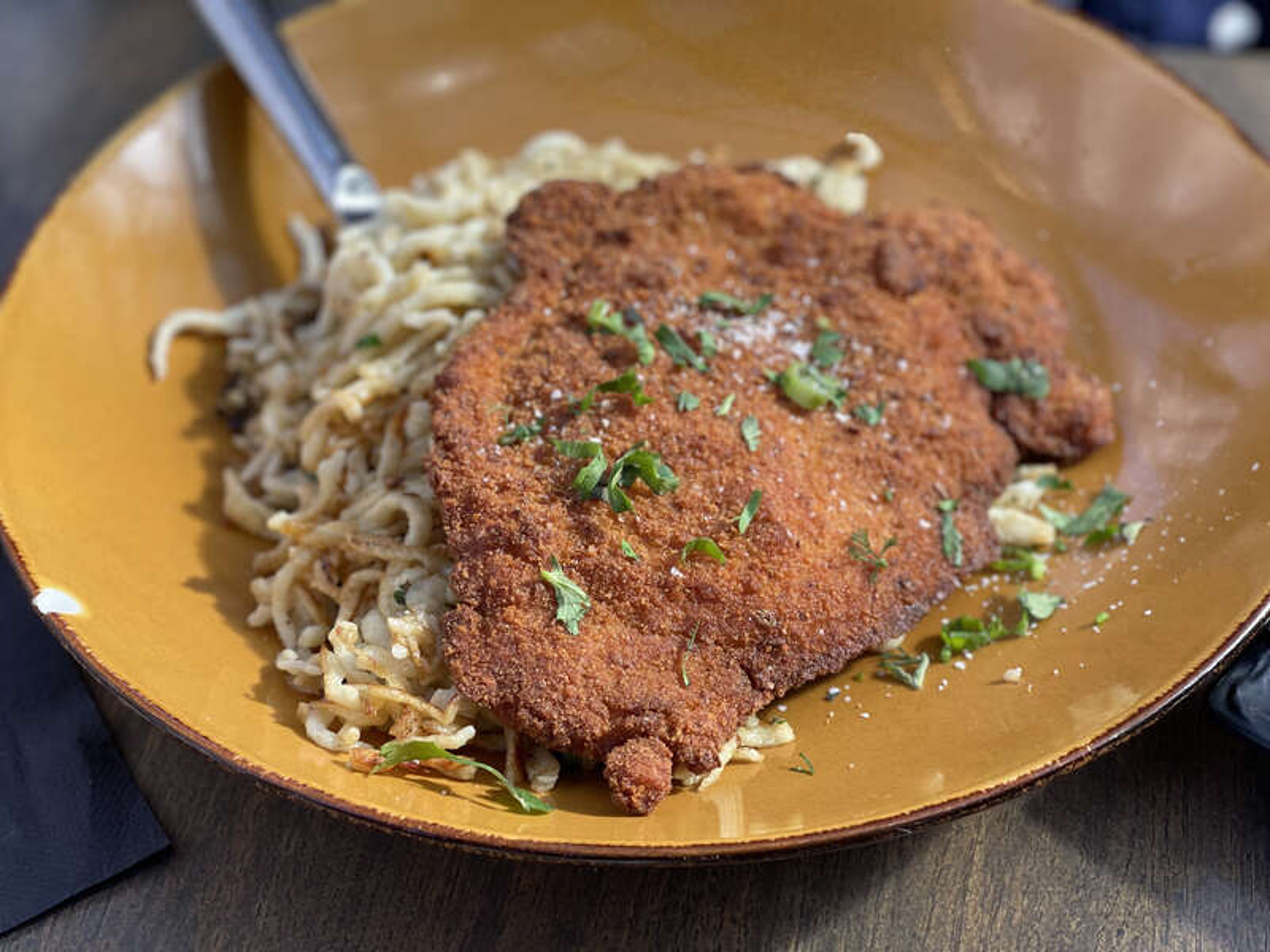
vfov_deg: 22.9
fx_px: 2348
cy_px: 476
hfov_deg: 30.3
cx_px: 635
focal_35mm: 64
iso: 40
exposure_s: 1/121
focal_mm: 7.5
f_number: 2.2
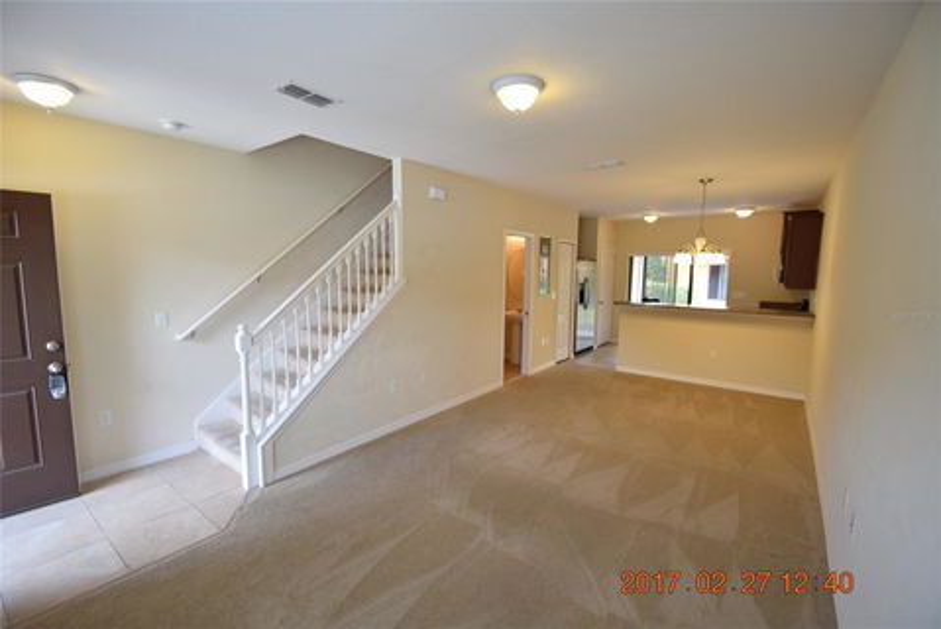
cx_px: 470
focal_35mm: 15
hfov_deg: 100.4
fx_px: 392
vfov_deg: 77.4
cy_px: 314
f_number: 4.5
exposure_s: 1/80
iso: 400
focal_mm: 10
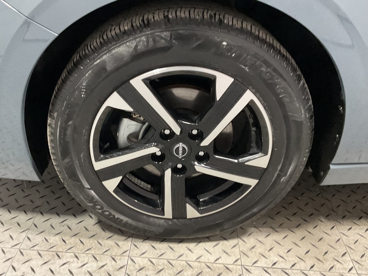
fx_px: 361
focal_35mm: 34
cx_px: 164
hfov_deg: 53.8
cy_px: 144
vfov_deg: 41.8
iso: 200
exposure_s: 1/50
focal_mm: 3
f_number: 1.8
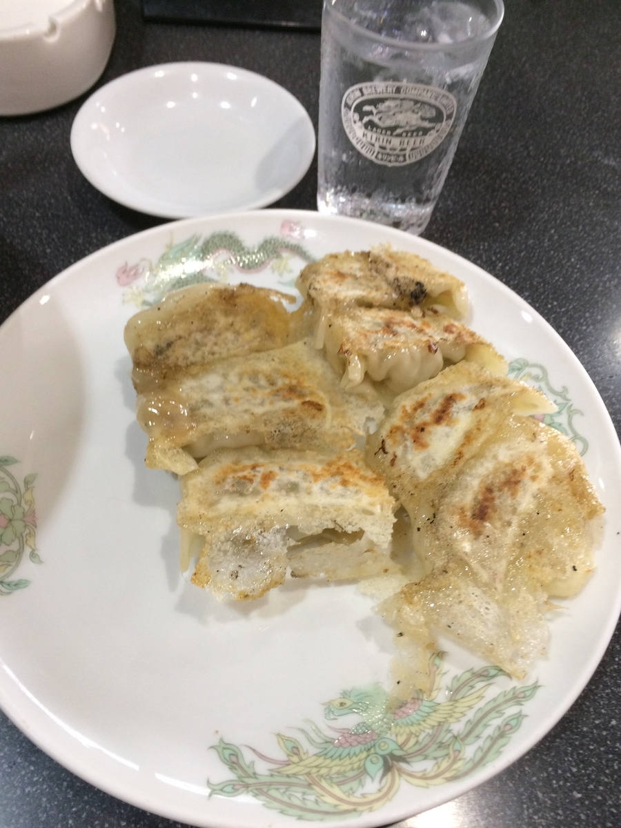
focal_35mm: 29
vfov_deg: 61.7
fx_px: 694
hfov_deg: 48.2
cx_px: 310
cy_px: 414
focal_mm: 4.15
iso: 100
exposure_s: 1/30
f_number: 2.2
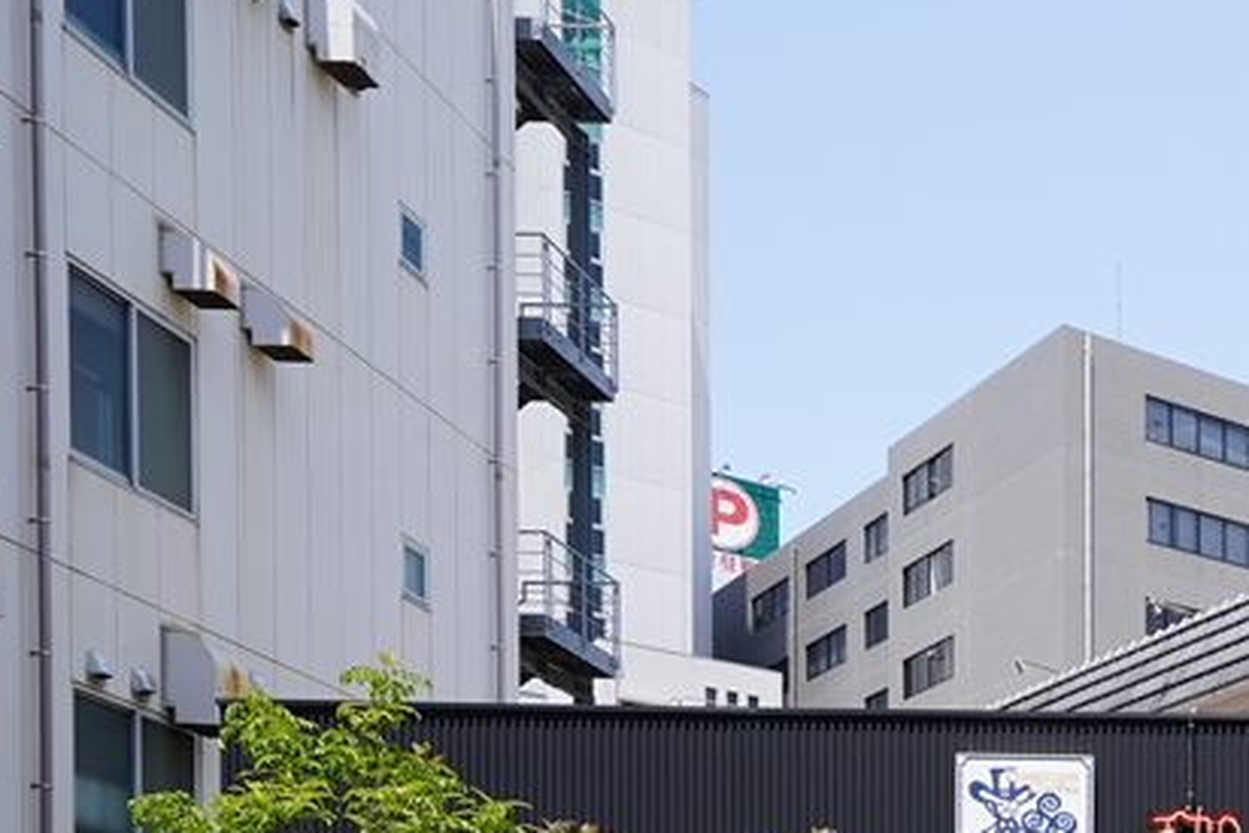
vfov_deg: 19.7
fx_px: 2048
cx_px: 1607
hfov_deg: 28.2
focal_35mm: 59
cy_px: 1274
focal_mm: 19
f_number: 8
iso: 100
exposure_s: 1/125
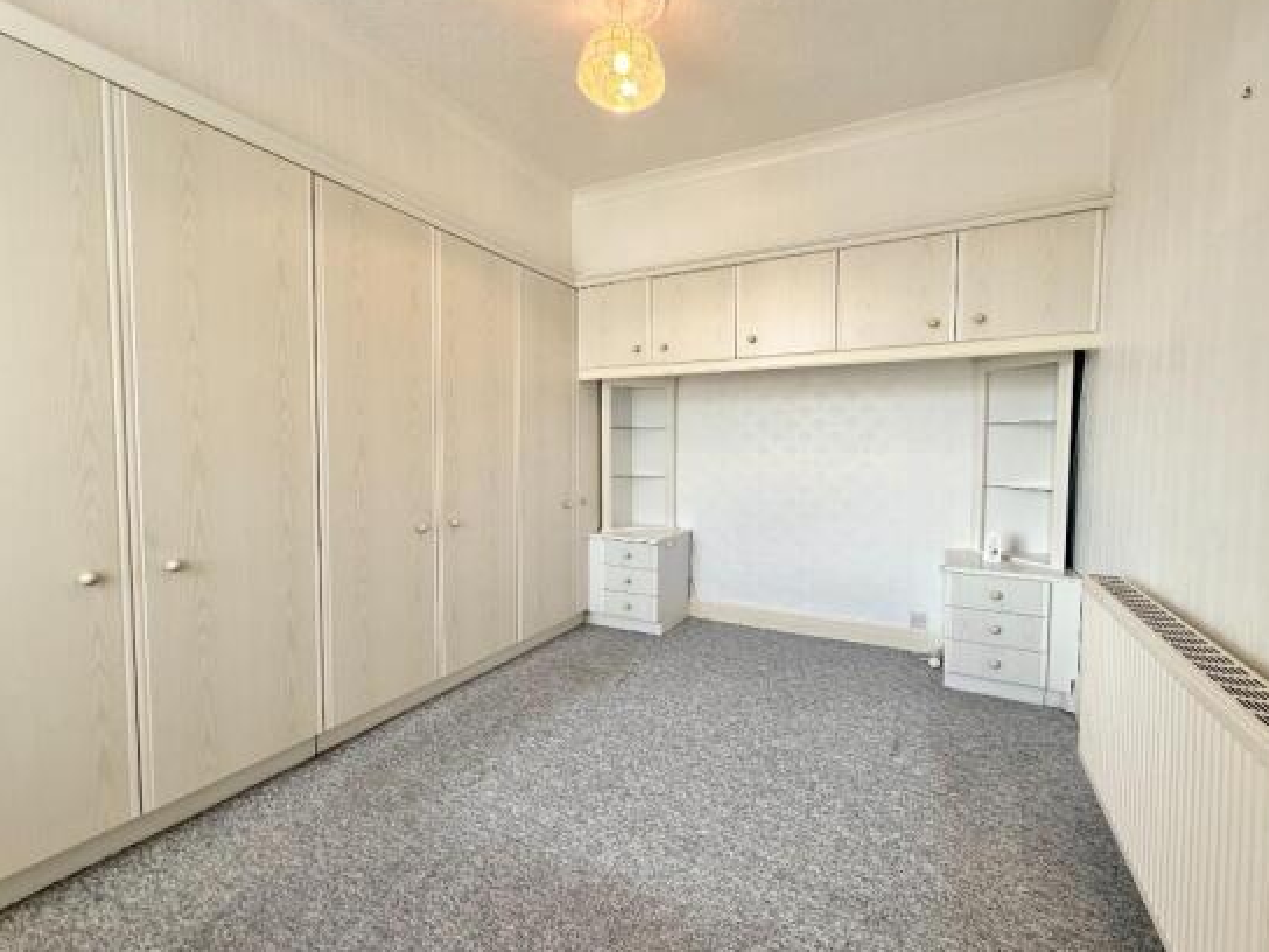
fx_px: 550
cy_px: 477
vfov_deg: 81.7
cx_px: 673
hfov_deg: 98.1
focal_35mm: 15
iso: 100
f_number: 2.2
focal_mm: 2.22
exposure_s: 1/100
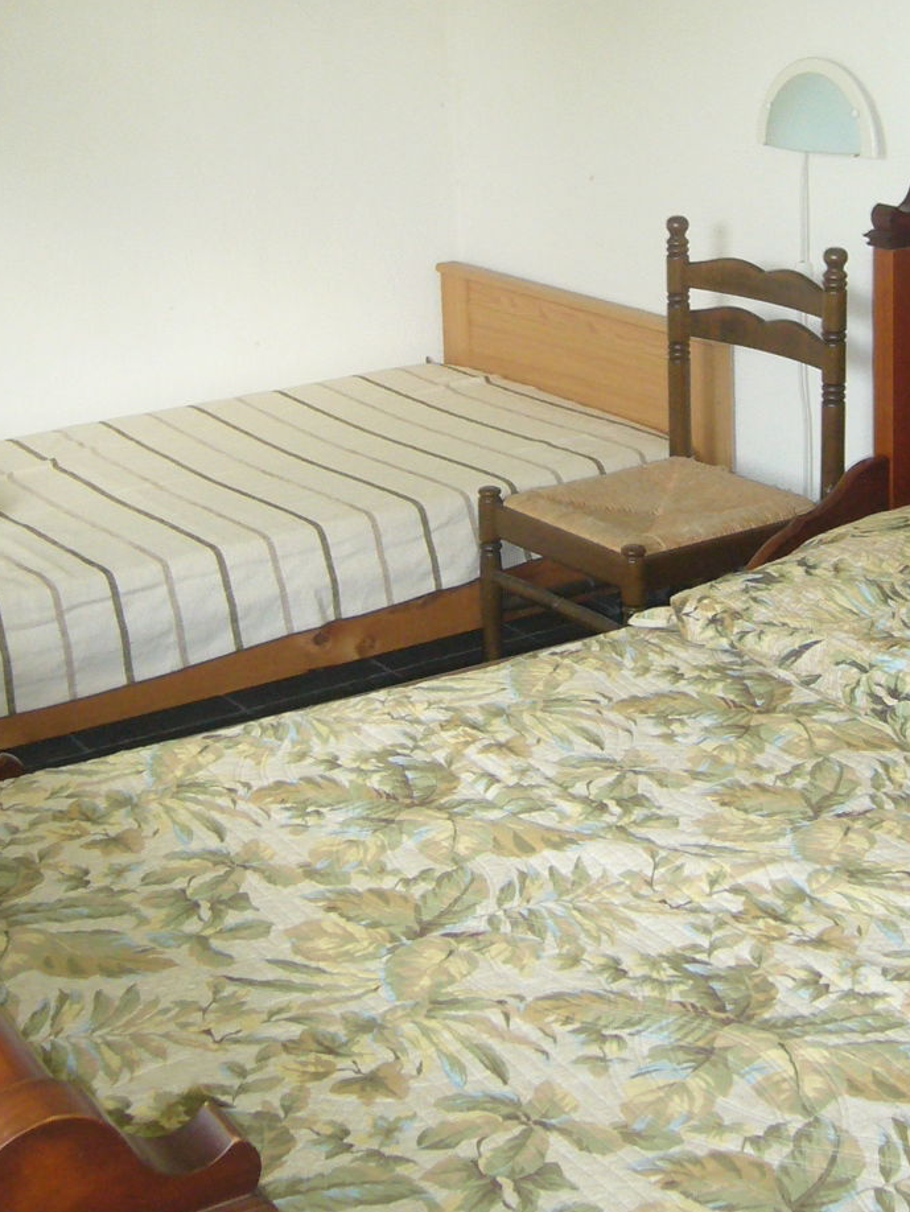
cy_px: 250
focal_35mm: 61
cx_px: 606
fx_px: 2137
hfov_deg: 23.9
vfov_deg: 30.9
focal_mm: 5.8
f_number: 2.8
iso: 200
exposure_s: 1/30
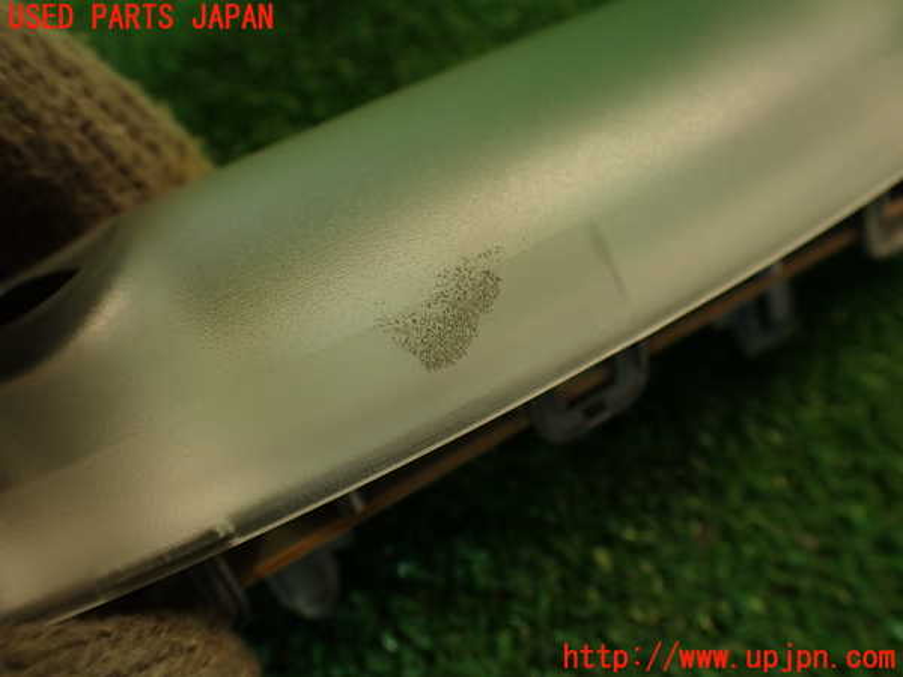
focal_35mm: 30
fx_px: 783
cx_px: 452
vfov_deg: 46.8
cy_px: 338
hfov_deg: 60.0
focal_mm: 5.4
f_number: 2.3
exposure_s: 1/60
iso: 200
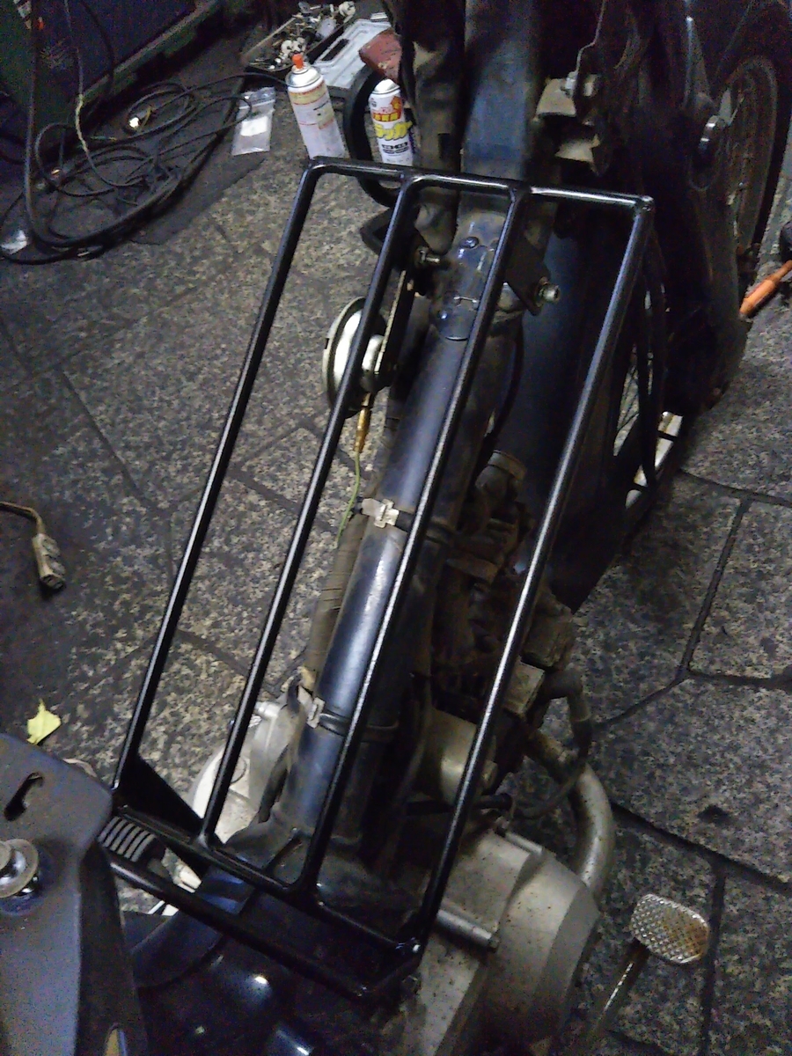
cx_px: 396
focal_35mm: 30
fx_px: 915
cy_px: 528
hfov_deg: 46.8
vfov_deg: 60.0
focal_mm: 4
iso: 836
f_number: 2.2
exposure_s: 1/23
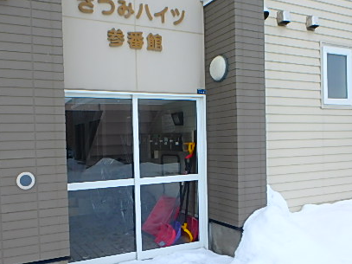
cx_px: 148
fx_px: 335
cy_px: 158
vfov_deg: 42.7
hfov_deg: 55.1
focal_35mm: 33
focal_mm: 3.7
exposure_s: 1/400
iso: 125
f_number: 3.5
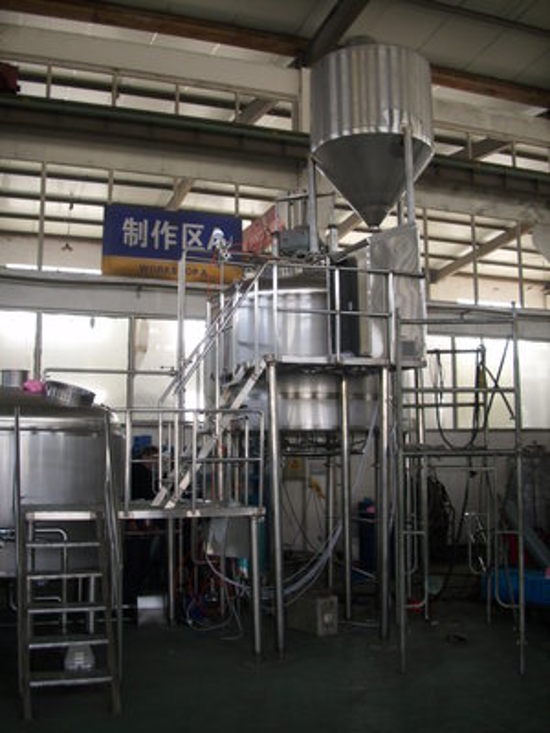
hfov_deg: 45.4
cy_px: 366
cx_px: 275
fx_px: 657
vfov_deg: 58.4
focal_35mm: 31
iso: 50
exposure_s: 1/30
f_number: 2.8
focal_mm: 6.2
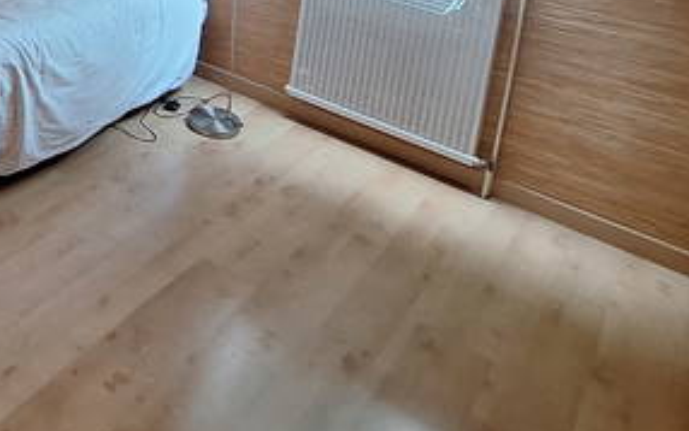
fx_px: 714
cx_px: 26
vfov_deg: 27.7
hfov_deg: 45.0
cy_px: -135
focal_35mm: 38
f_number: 2.2
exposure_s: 1/30
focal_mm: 1.74
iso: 200
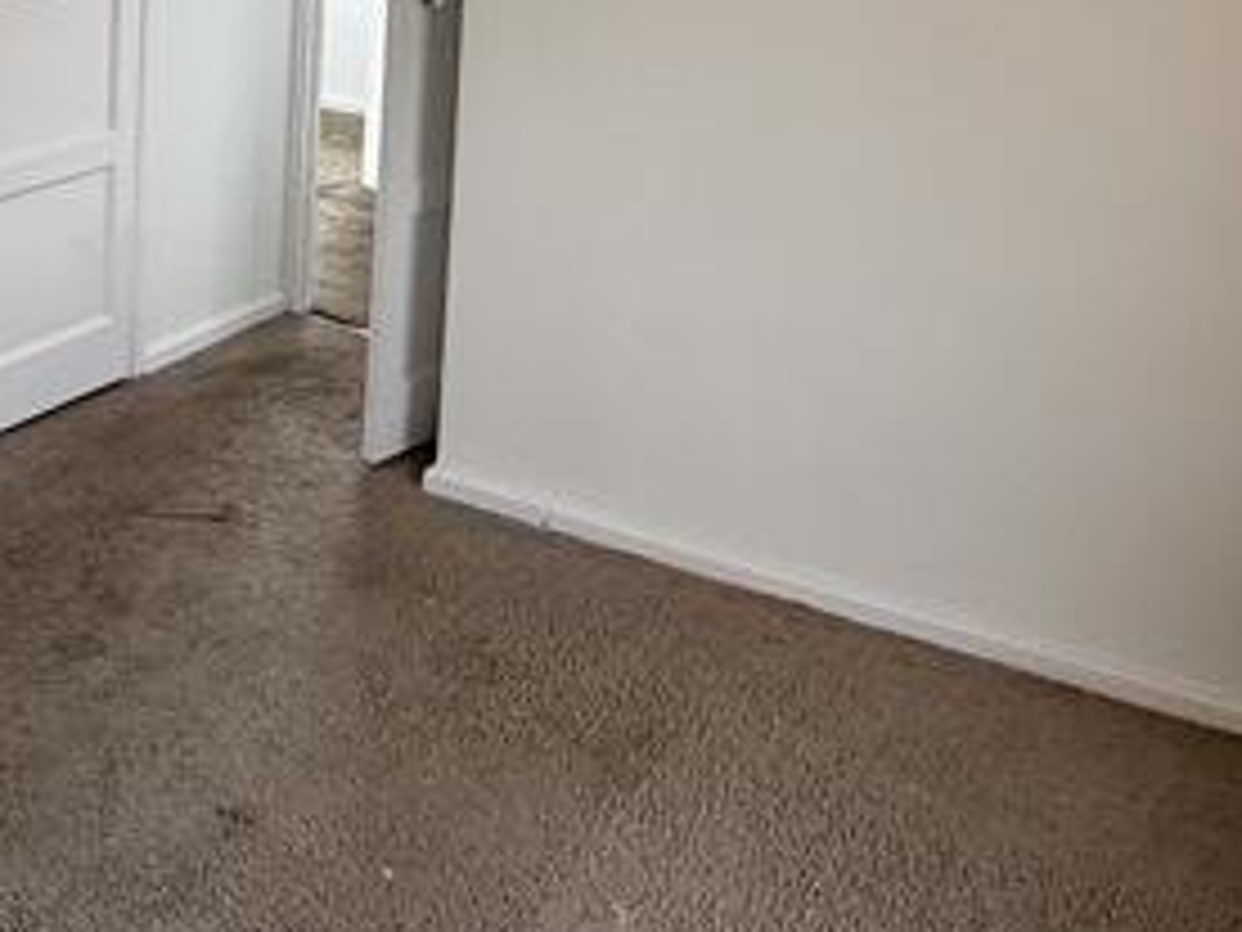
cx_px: 176
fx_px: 1866
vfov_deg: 26.4
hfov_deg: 35.1
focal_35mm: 52
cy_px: -14
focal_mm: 2.22
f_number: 2.2
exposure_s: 1/99
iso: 200
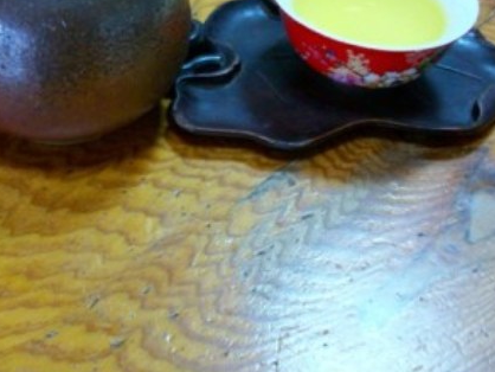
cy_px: 116
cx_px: 205
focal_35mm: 52
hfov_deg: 36.7
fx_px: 744
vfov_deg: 27.8
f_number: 2.8
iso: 162
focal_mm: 5.7
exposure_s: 1/8
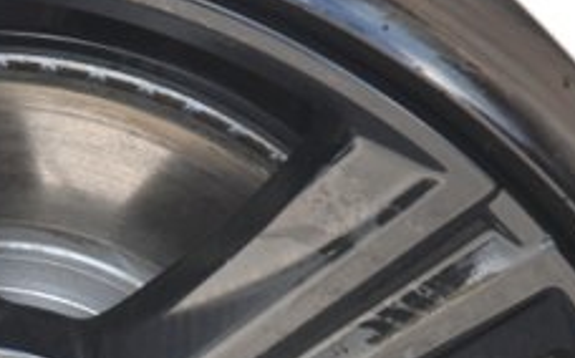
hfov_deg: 7.5
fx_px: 4375
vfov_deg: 4.7
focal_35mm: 279
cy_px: 511
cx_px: 45
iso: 500
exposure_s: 1/250
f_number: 4.5
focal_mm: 65
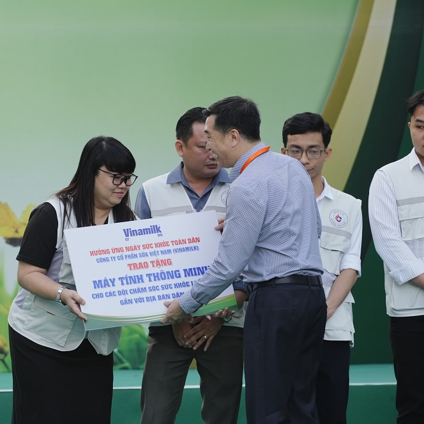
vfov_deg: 6.1
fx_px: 3991
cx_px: 106
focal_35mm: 288
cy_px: 212
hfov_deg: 6.1
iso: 320
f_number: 4
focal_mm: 150
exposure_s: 1/200
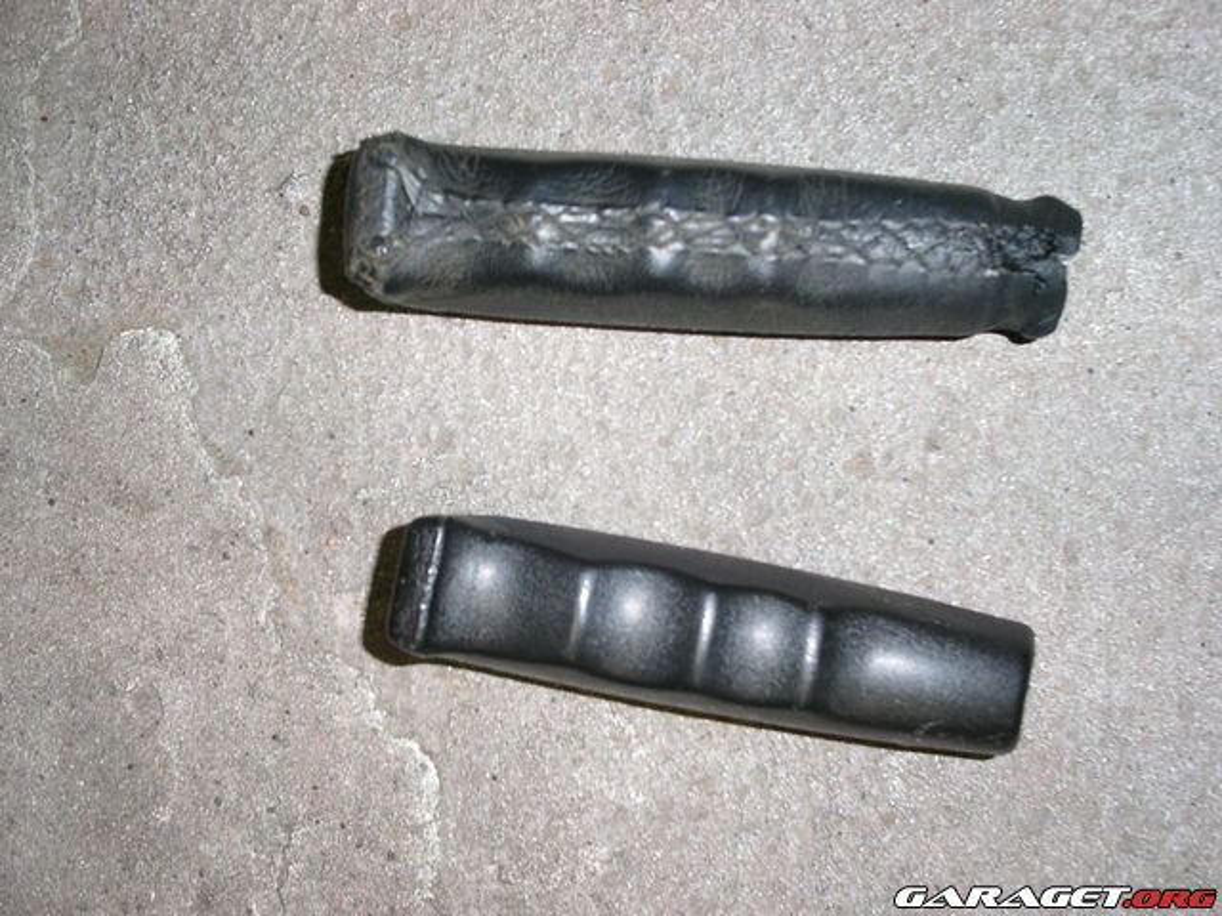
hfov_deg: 49.0
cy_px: 458
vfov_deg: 37.7
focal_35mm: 38
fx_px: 1341
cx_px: 611
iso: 200
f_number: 2.8
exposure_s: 1/45
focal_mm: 7.8
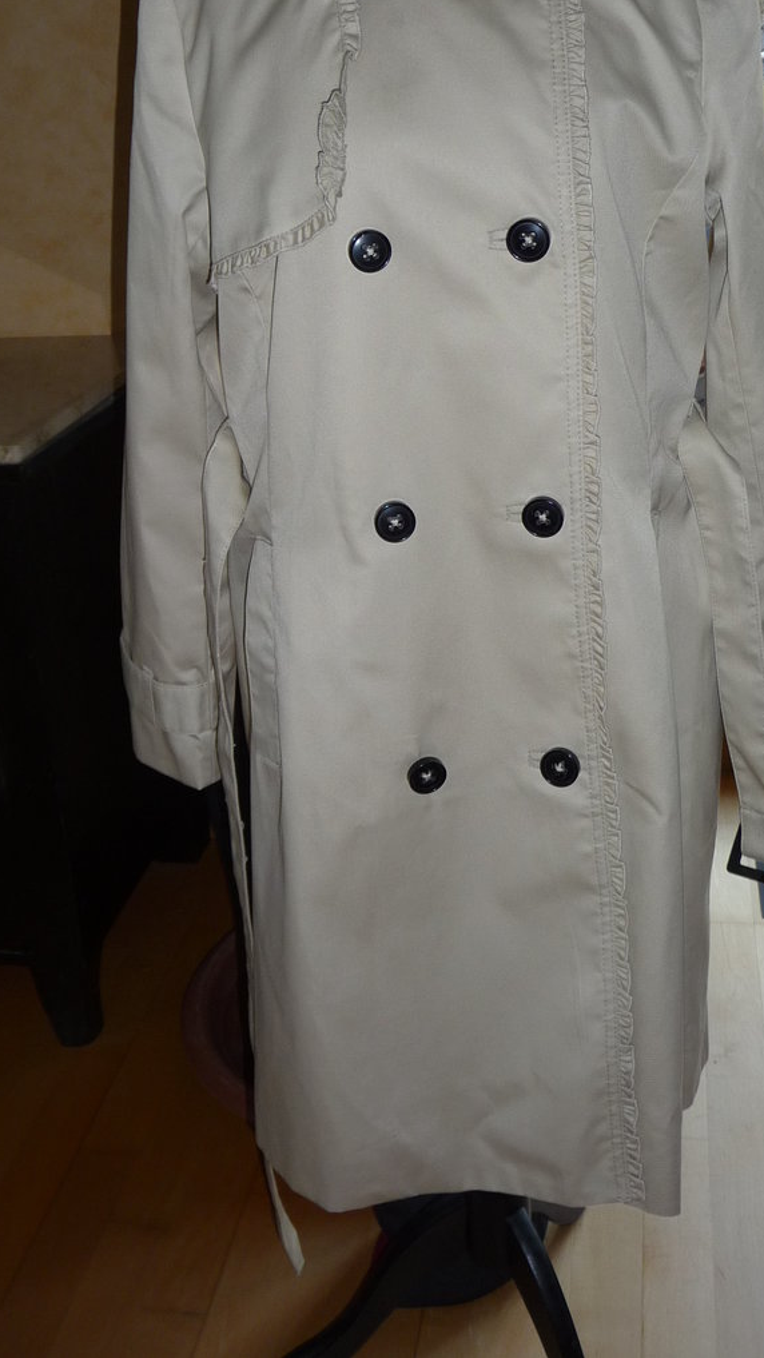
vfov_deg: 49.7
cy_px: 469
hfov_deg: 29.7
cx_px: 426
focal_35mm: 40
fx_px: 1441
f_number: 3.3
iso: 100
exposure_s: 1/30
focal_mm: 4.7
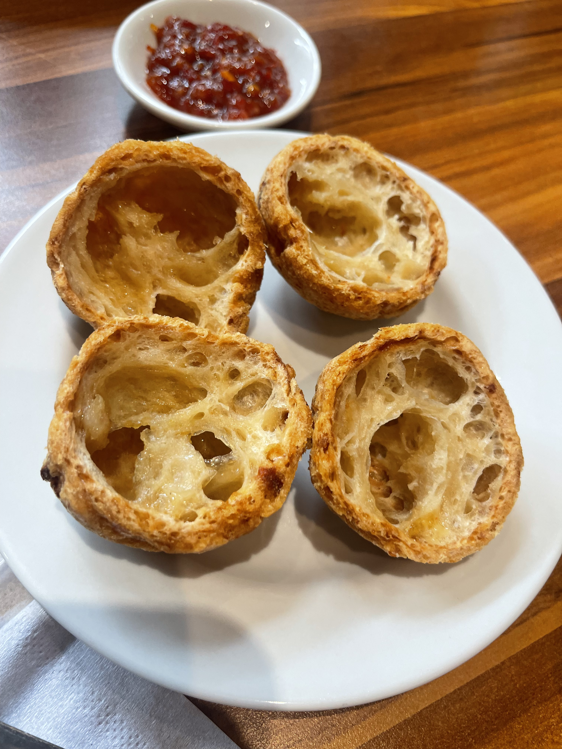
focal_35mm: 25
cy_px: 374
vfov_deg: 69.4
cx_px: 281
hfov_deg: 54.9
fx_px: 541
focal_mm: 5.1
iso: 125
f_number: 1.6
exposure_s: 1/100
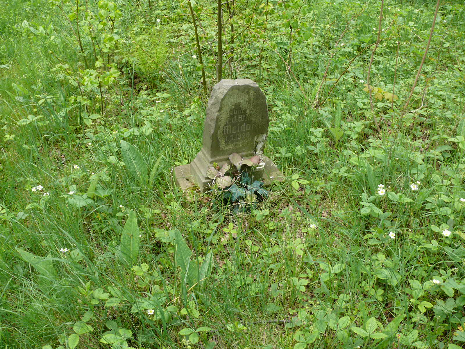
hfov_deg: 52.6
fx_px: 470
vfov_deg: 40.7
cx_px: 232
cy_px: 174
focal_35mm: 35
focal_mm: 7.4
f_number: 4
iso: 100
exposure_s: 1/160
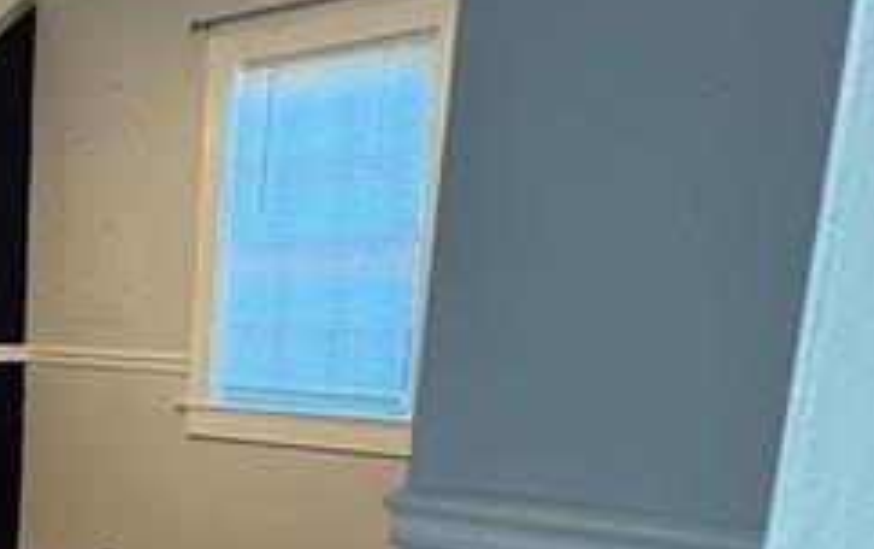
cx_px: -51
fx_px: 1121
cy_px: 531
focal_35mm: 47
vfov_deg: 26.3
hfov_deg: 36.9
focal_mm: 2.22
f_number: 2.2
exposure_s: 1/60
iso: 400
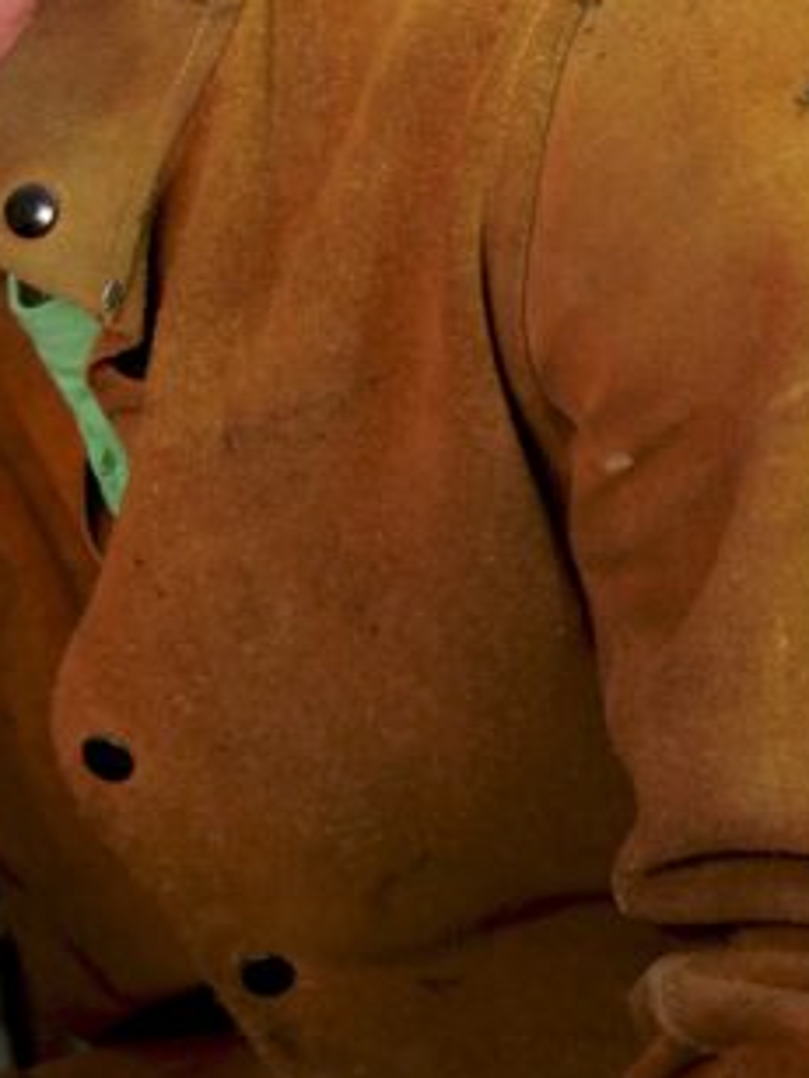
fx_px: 4144
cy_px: 336
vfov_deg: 14.8
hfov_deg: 10.9
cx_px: -263
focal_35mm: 133
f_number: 2.8
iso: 400
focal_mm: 20
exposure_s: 1/160
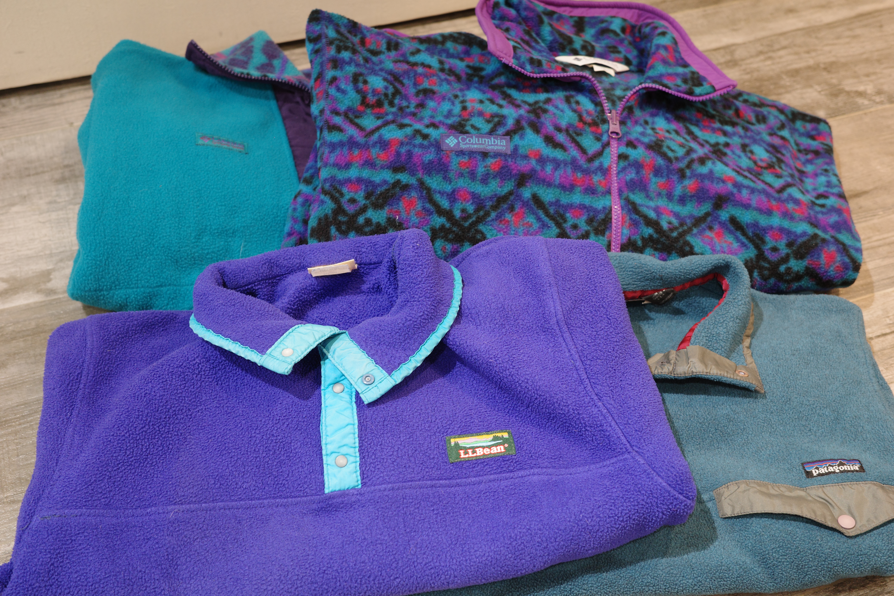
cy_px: 298
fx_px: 993
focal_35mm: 40
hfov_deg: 48.5
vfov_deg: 33.4
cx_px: 447
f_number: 3.2
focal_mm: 26
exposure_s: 1/5
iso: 400
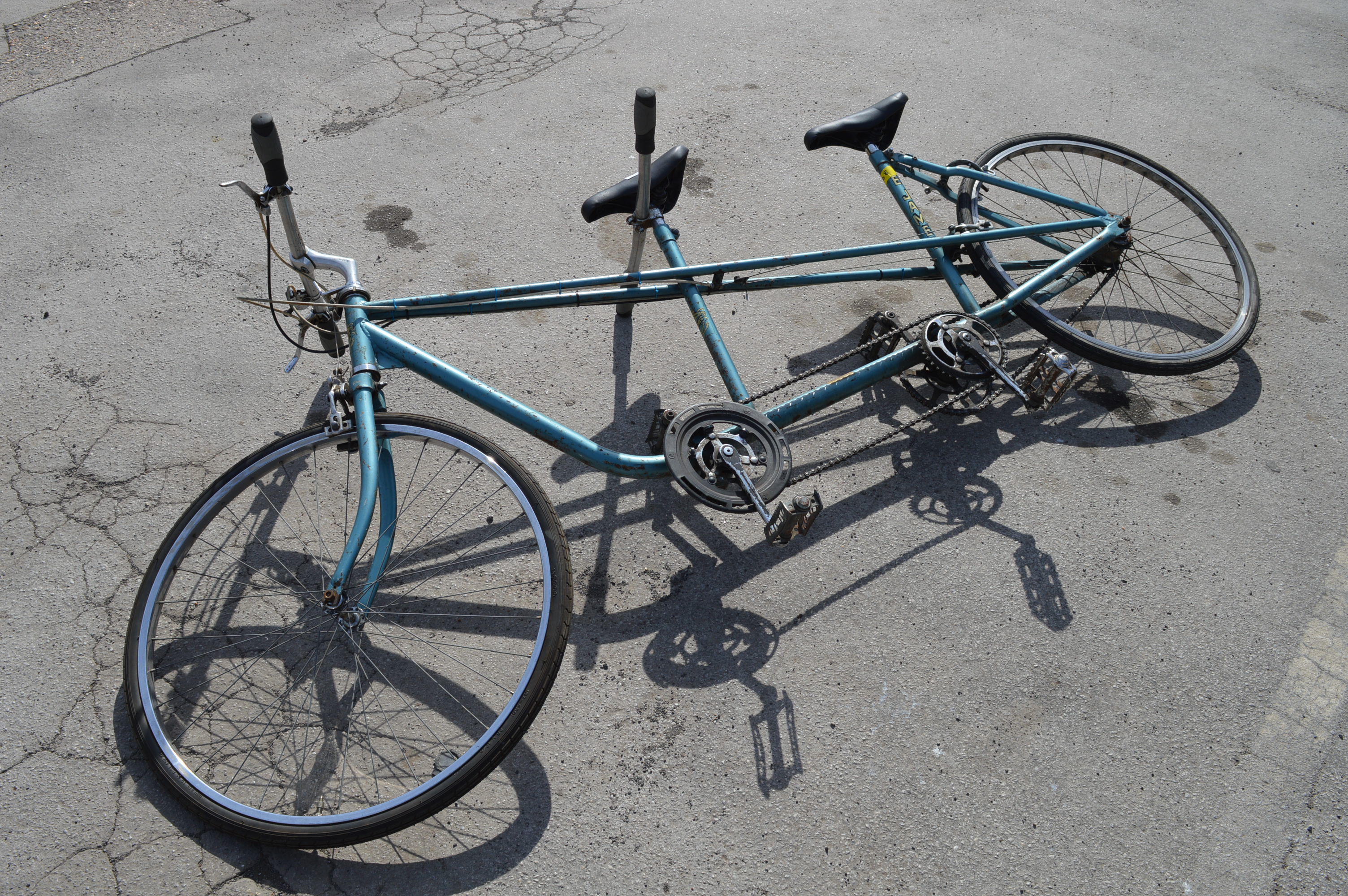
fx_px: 1178
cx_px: 674
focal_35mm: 32
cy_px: 448
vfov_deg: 41.6
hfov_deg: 59.5
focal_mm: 21
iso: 100
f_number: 8
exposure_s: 1/250
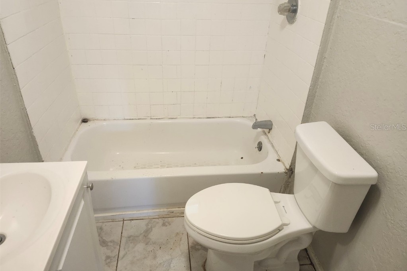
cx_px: 204
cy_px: 127
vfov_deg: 53.1
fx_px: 271
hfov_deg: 73.8
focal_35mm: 24
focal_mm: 5.54
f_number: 1.8
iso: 250
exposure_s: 1/120
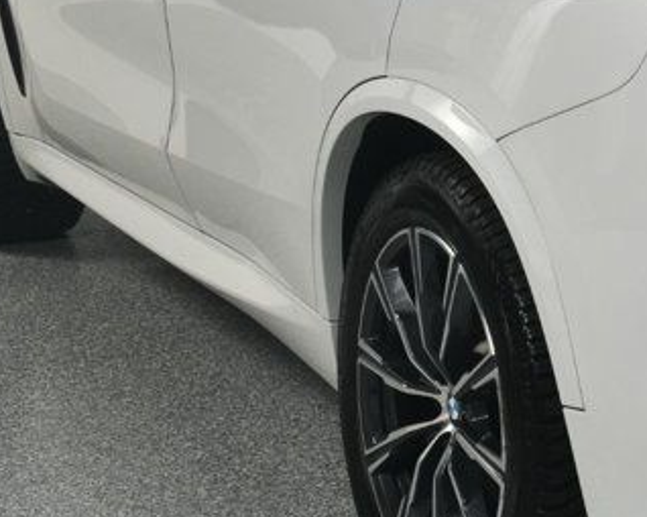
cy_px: 114
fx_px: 2316
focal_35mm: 121
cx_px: 824
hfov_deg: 15.2
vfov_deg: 12.7
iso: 100
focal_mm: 27
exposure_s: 1/160
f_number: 13
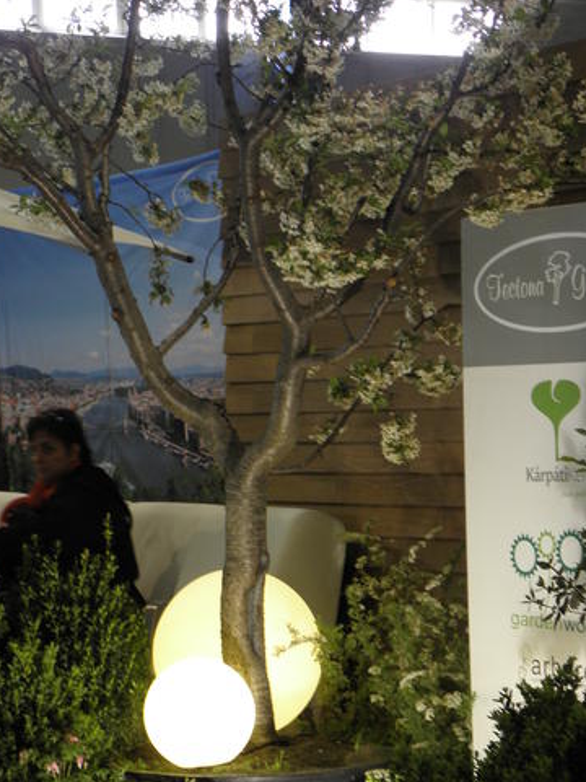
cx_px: 239
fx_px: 2618
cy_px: 482
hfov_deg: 12.8
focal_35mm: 116
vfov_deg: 17.0
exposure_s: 1/25
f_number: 4
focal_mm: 15.54
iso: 125
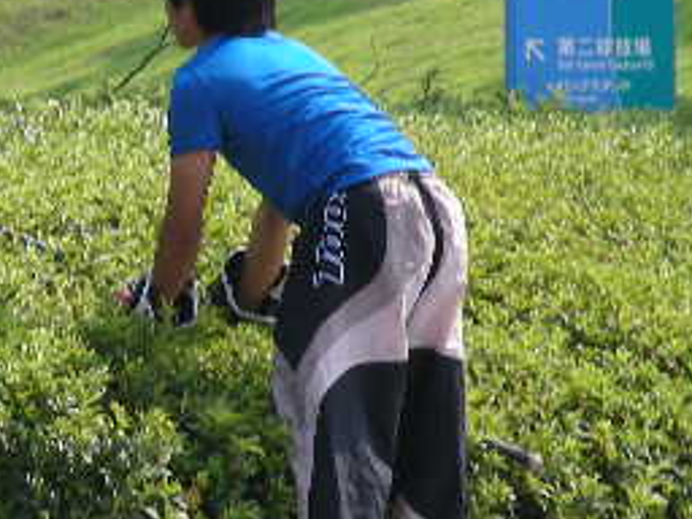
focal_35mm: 673
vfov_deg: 2.2
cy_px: 327
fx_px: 13454
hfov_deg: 2.9
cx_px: 24
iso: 50
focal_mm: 44.8
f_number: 4
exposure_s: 1/242
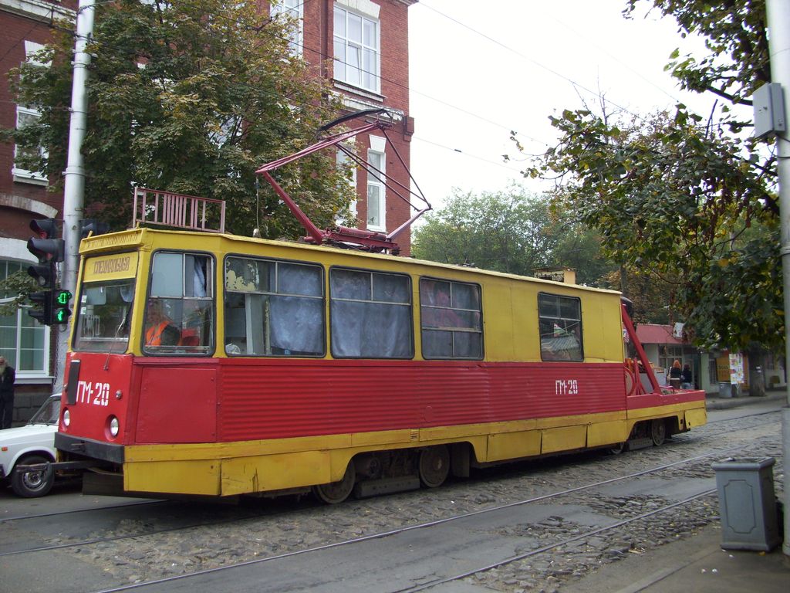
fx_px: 776
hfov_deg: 54.0
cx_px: 395
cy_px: 296
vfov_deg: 41.8
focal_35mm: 34
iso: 80
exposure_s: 1/125
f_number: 2.9
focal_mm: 5.7
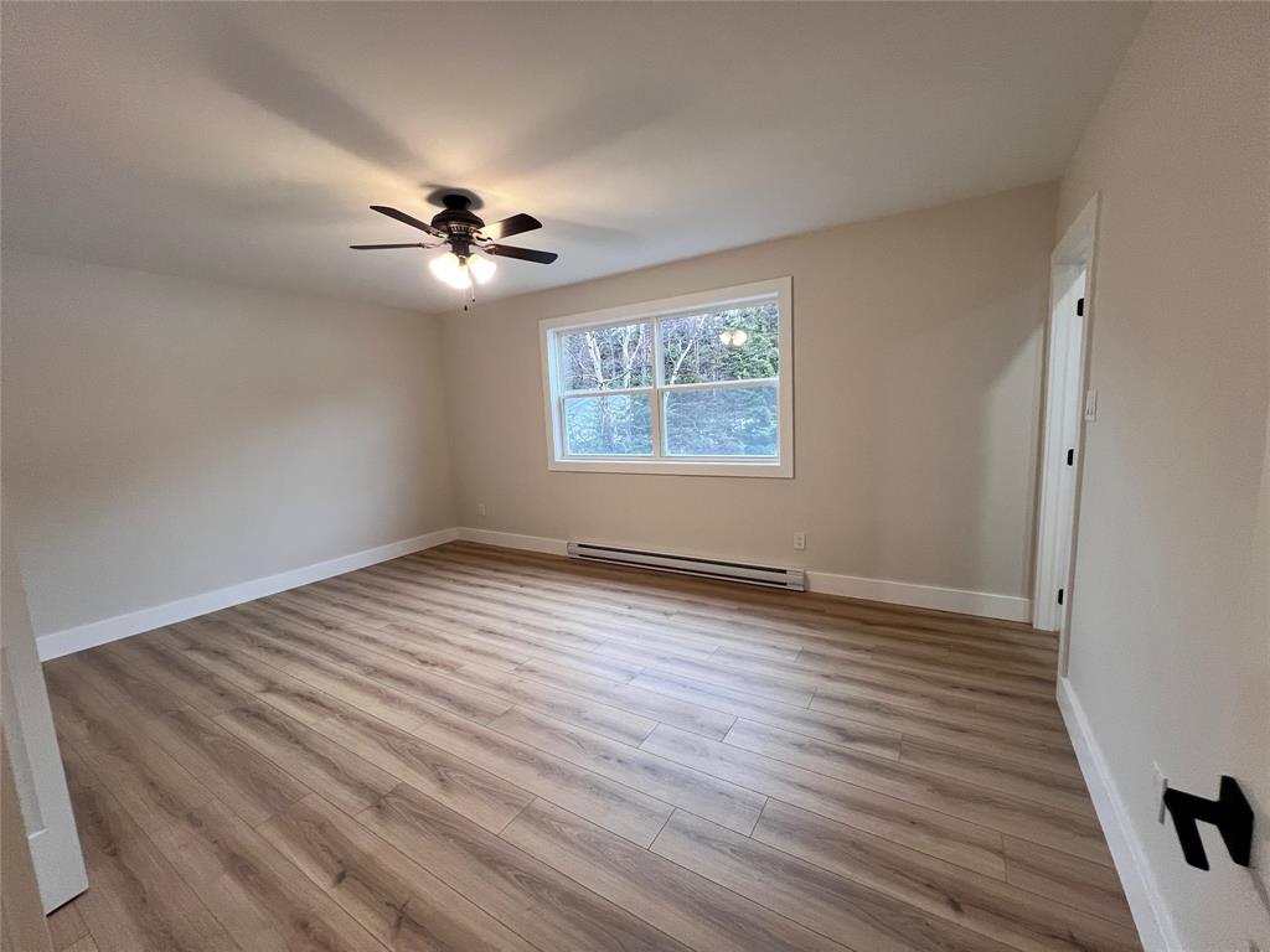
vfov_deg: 89.9
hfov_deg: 106.2
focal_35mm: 13
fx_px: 477
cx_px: 635
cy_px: 476
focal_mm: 1.57
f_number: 1.8
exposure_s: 1/120
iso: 200
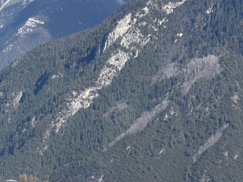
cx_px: 117
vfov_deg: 7.1
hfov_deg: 9.5
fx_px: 1467
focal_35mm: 209
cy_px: 111
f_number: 2.8
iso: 50
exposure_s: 1/926
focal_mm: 15.66
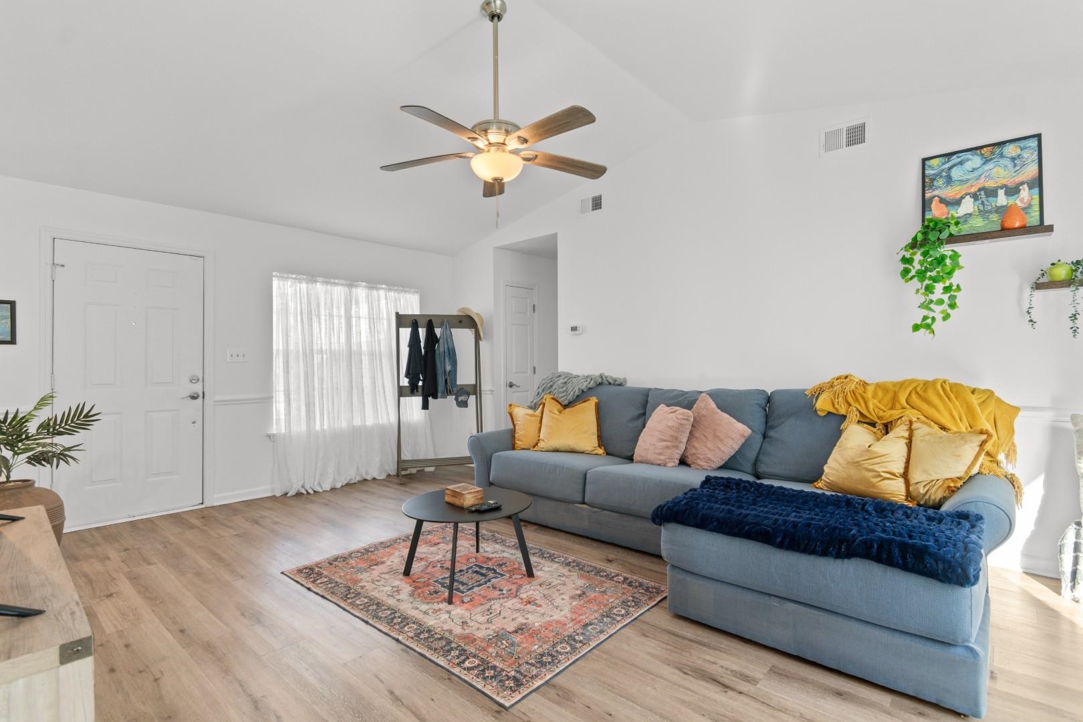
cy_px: 361
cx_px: 542
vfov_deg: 73.7
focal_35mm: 16
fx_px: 481
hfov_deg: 96.7
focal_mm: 11
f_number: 4.8
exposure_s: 1.6
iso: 100
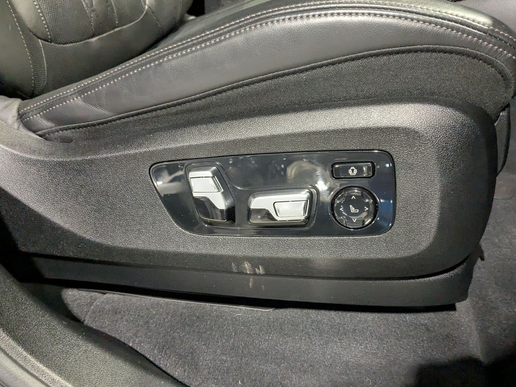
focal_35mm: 30
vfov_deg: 46.8
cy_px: 184
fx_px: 447
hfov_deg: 59.9
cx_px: 269
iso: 1088
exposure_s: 1/120
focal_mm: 4.38
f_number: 1.73
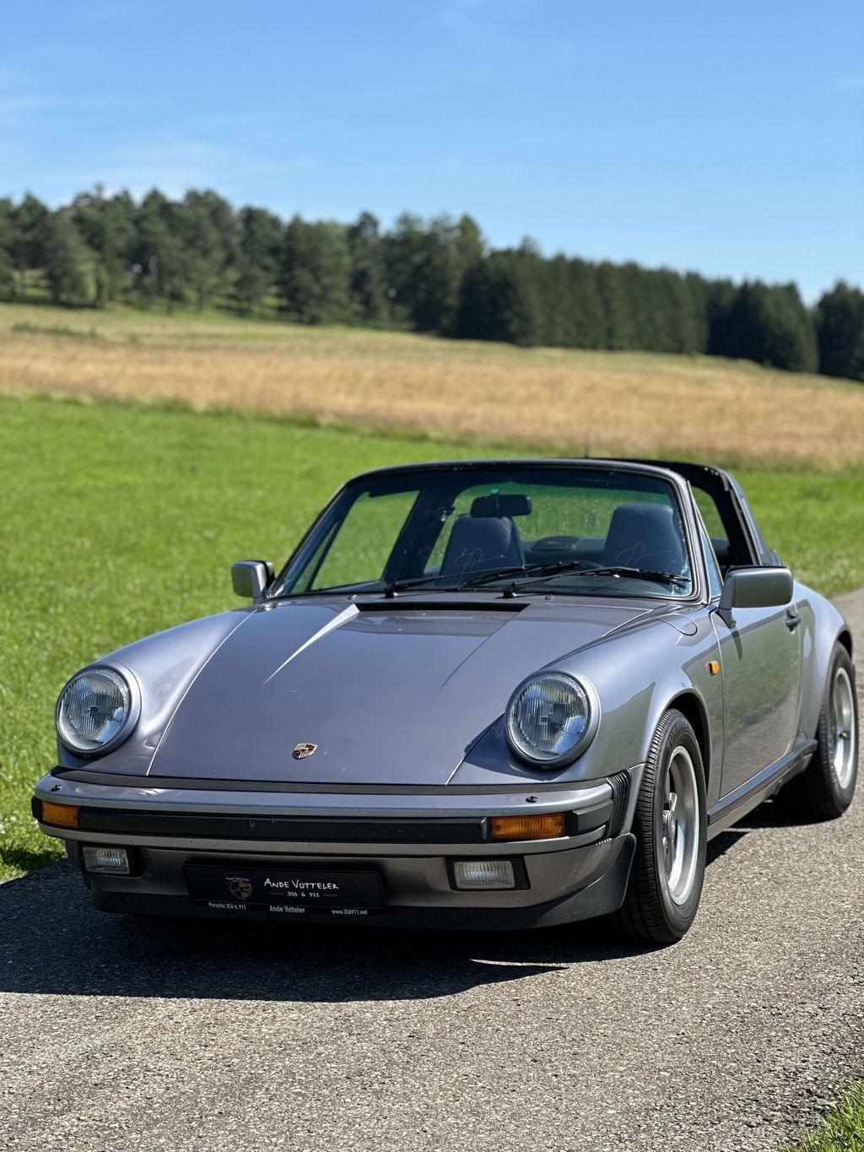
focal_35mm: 77
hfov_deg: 19.1
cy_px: 576
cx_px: 432
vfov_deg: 25.3
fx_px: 2562
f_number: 2.8
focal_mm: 9
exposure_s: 1/531
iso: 32
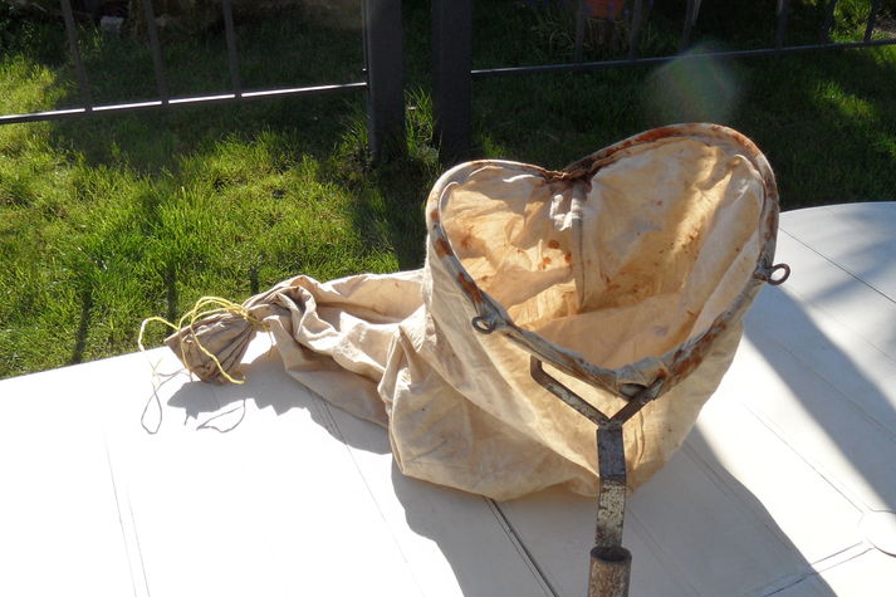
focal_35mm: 35
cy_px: 331
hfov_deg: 54.2
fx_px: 871
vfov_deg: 37.8
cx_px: 518
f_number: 3.2
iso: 80
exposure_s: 1/750
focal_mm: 3.9
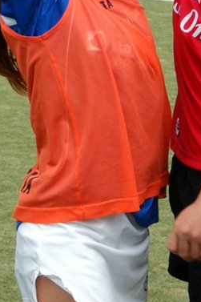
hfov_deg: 7.1
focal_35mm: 191
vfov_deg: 10.8
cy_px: 94
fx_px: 1601
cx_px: 232
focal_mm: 30
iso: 200
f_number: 11
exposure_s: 1/250
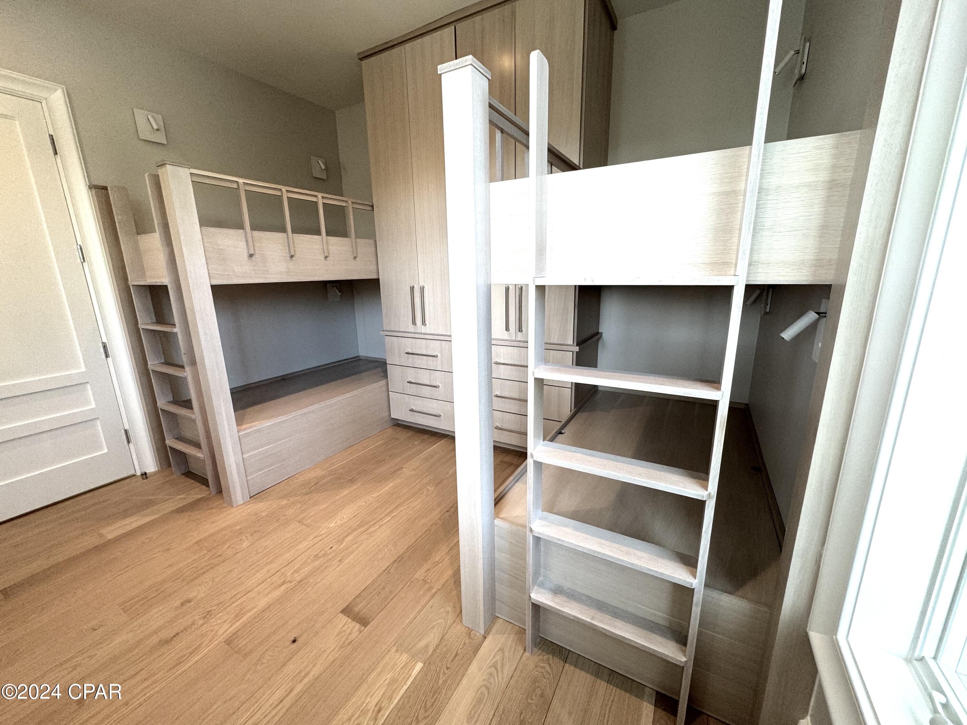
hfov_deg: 102.1
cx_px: 484
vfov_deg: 85.7
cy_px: 362
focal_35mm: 14
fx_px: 391
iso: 125
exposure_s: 1/120
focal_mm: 2.22
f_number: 2.2
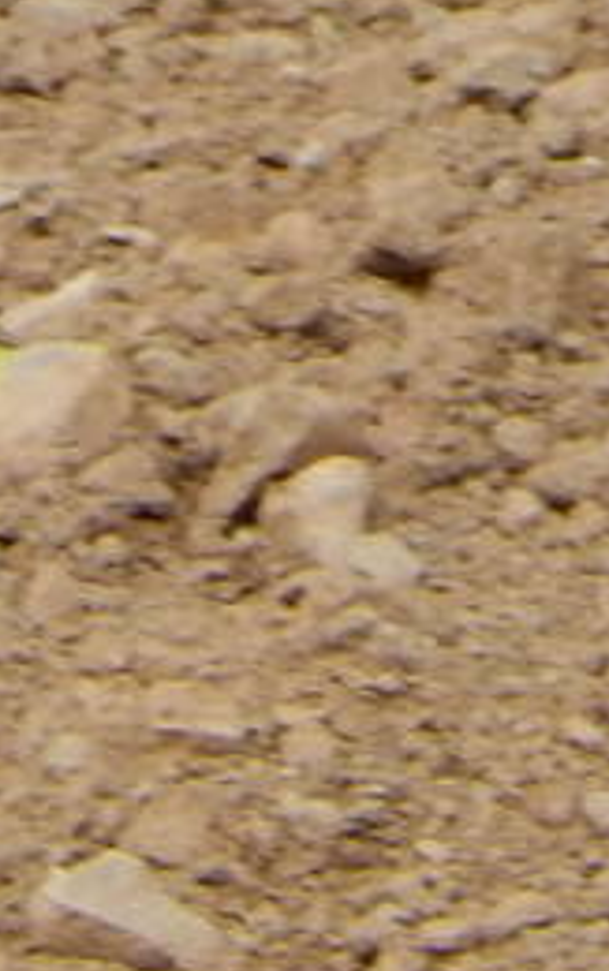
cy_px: -1217
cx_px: 527
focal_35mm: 1101
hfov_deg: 1.2
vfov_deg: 1.9
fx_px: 29173
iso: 400
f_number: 5.7
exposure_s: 1/125
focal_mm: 30.3
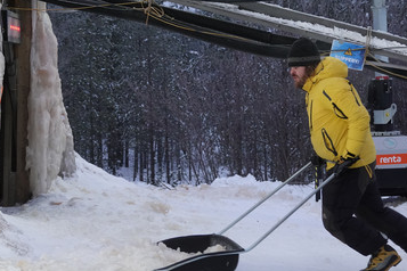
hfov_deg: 15.6
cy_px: 155
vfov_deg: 10.5
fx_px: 1481
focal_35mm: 131
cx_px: 221
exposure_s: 1/125
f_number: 4
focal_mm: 38.04
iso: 1600
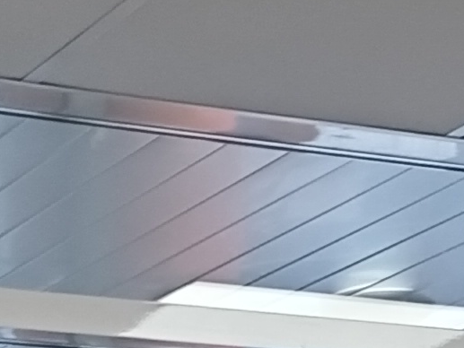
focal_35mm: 206
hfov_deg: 9.6
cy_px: 523
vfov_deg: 7.1
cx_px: 367
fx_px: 2762
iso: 228
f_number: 1.8
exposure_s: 1/25
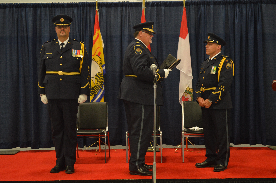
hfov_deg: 33.4
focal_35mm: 60
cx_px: 138
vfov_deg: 22.6
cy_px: 92
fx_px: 460
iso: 800
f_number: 5.3
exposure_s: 1/30
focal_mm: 40
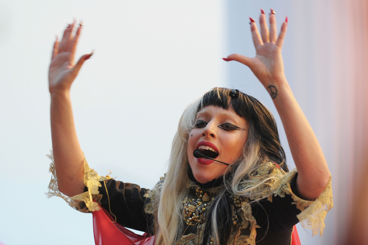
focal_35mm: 300
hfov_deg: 6.9
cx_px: 184
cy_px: 122
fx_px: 3064
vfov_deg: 4.6
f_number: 4
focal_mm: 300
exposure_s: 1/200
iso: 800
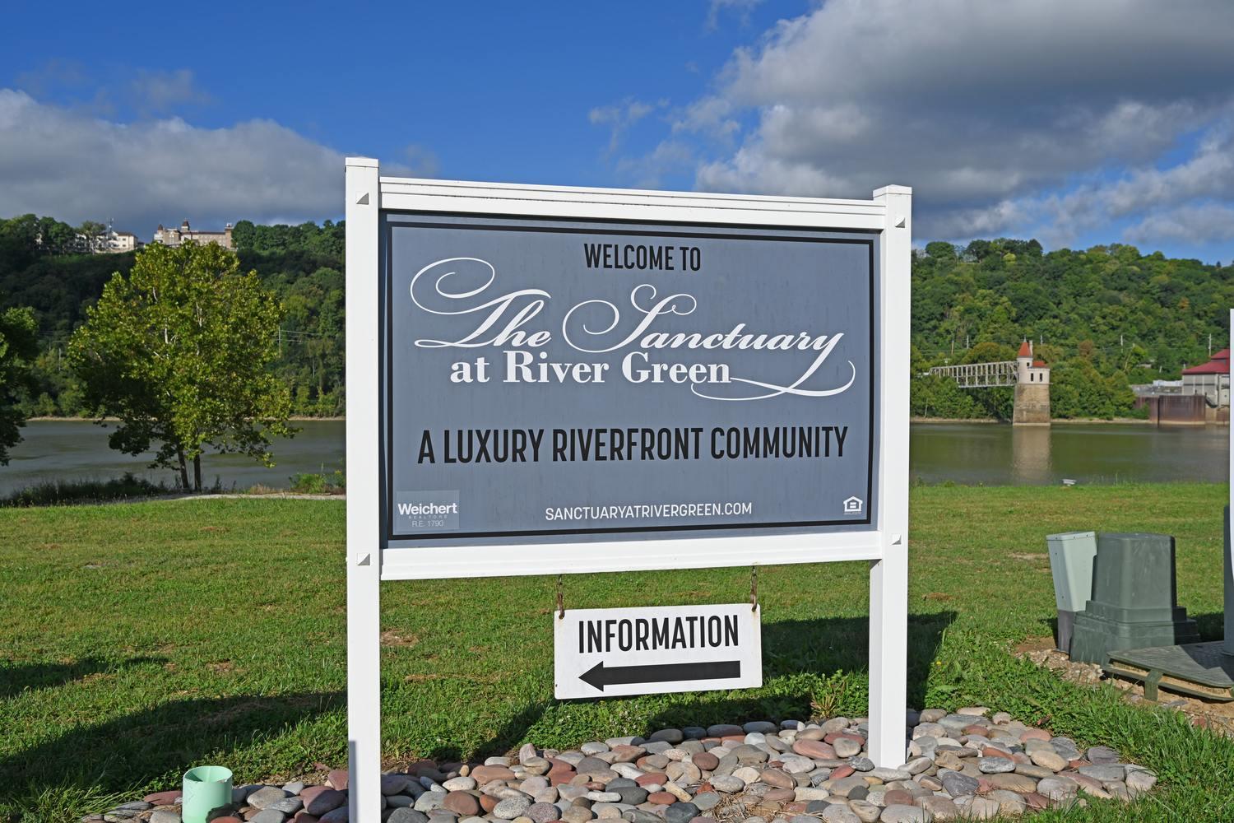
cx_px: 617
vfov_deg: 43.6
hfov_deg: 61.9
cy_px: 412
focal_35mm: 30
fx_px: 1028
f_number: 9
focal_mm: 30
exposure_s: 1/640
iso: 100
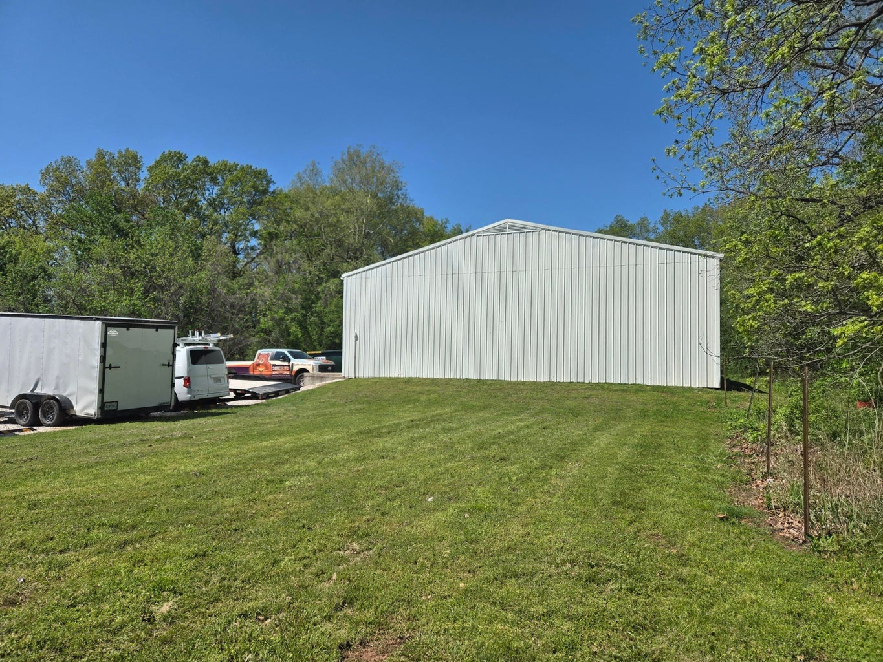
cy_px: 331
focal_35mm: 23
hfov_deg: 73.9
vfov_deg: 58.9
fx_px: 587
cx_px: 442
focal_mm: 5.4
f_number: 1.8
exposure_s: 1/2977
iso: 25
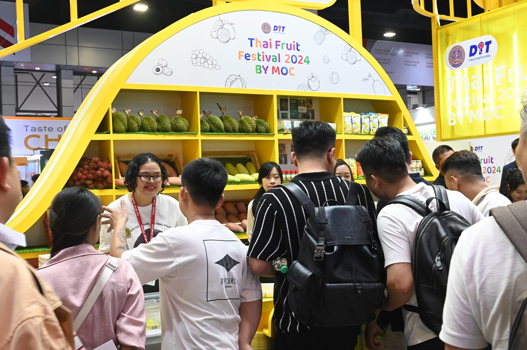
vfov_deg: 33.4
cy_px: 175
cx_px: 264
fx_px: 585
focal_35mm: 40
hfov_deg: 48.5
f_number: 10
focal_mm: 40
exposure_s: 1/80
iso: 4000
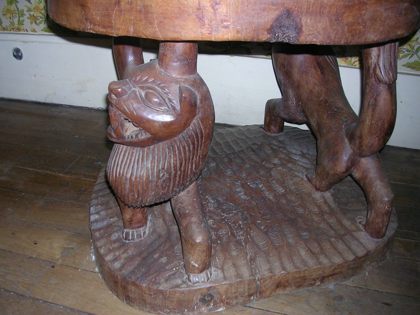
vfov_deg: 37.7
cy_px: 158
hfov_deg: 49.0
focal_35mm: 38
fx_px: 461
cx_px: 210
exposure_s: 1/60.1
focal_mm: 5.8
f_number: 2.8
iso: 50
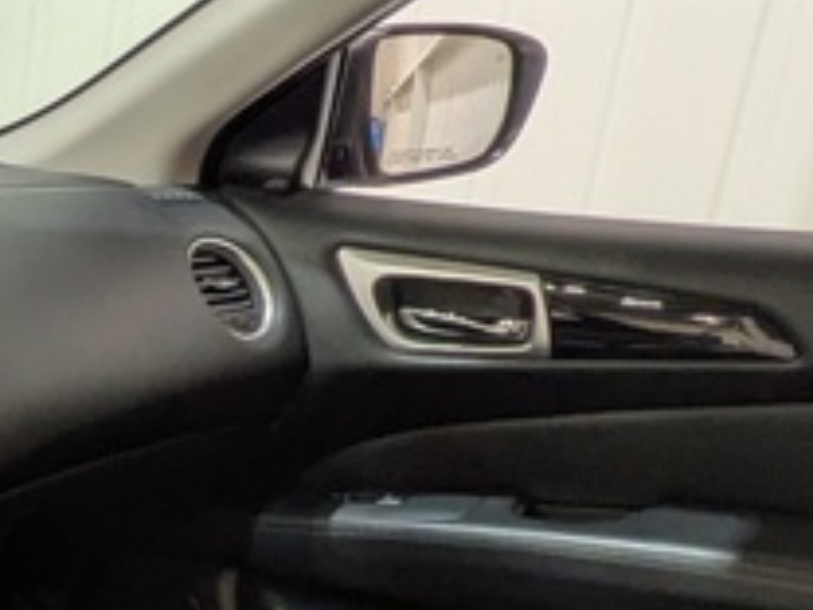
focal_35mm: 69
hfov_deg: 22.9
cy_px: 723
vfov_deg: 20.0
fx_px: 1621
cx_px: -406
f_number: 2.2
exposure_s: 1/50
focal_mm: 1.83
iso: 88
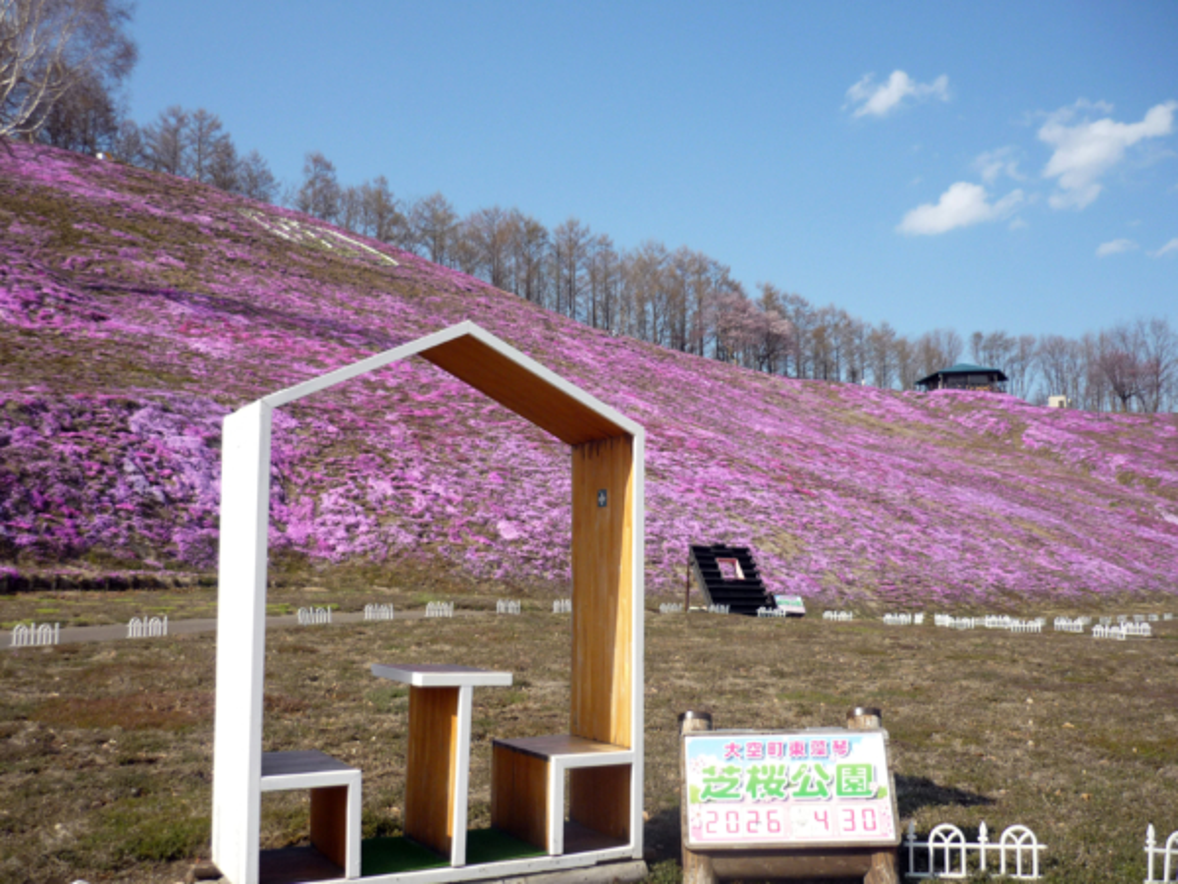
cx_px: 589
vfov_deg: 42.9
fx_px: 1123
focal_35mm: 33
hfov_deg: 55.4
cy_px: 442
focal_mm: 5.5
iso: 100
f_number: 8
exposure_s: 1/160
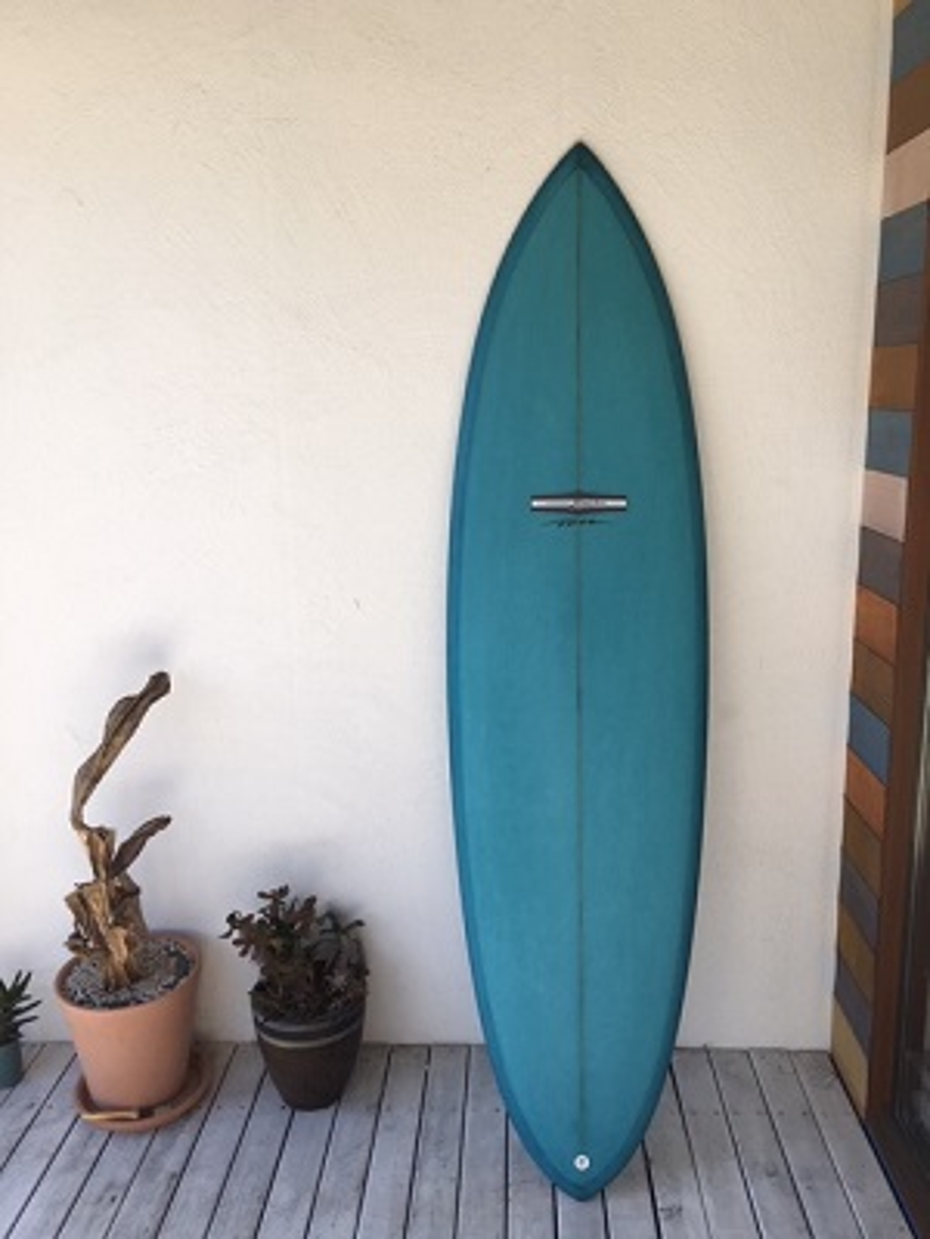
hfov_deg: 48.2
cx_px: 465
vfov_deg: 61.7
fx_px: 1039
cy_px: 620
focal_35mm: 29
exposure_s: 1/398
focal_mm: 4.15
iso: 25
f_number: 2.2
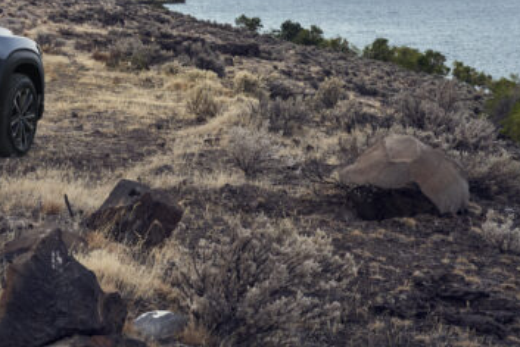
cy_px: 14
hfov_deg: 22.5
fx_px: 1258
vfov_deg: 15.5
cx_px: 9
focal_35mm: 87
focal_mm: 30
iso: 125
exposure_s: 1/8
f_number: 8
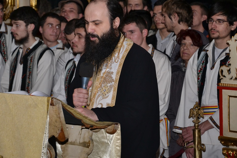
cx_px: 93
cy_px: 61
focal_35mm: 167
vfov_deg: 8.2
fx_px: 1100
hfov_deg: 12.3
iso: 1600
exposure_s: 1/80
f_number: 5.6
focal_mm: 90
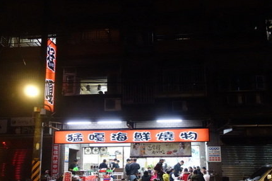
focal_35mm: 39
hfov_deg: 49.6
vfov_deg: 34.1
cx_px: 136
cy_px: 107
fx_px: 295
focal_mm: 10.4
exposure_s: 1/250
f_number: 1.8
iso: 2500
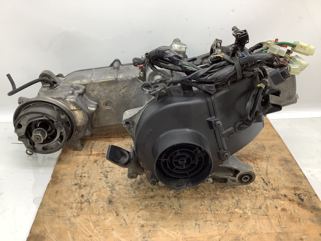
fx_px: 287
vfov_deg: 45.4
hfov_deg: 58.4
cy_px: 120
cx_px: 160
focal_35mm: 31
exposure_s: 1/60
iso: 50
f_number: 2.4
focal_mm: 3.3
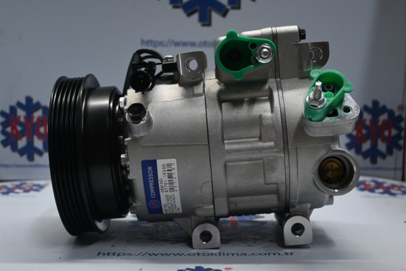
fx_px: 592
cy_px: 136
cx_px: 203
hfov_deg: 37.9
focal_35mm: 52
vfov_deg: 25.8
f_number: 5.3
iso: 640
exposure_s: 1/60
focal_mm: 35
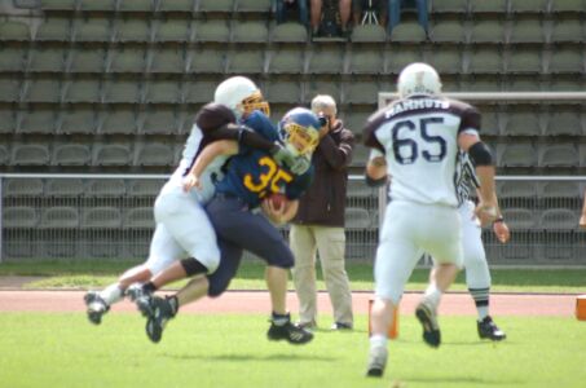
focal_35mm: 450
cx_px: 293
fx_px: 7310
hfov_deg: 4.6
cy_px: 194
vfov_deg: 3.0
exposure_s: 1/500
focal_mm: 300
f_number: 5.6
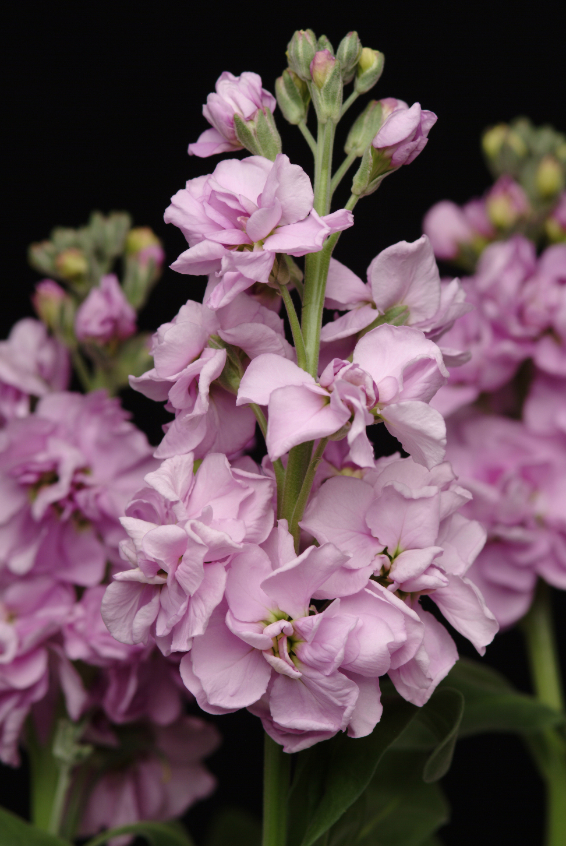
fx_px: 4081
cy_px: 416
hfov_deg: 7.9
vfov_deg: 11.8
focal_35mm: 174
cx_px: 303
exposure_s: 1/60
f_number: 6.7
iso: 100
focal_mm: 105
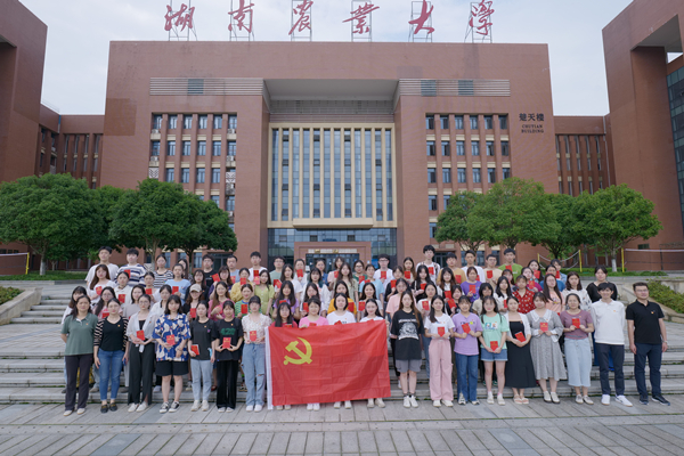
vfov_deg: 61.9
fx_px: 380
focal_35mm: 20
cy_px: 228
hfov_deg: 84.0
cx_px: 342
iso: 200
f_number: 7.1
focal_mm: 20
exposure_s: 1/125
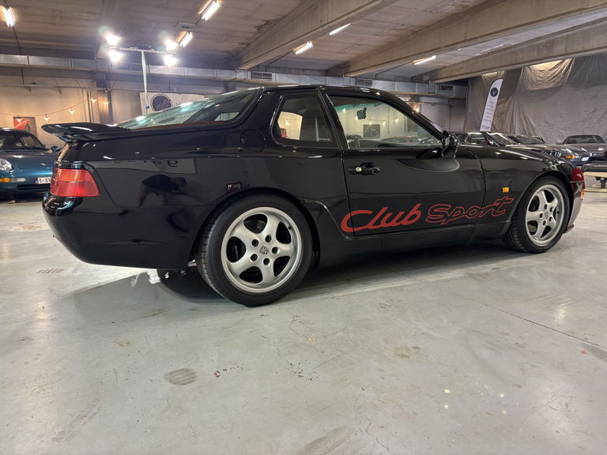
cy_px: 228
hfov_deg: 67.3
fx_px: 456
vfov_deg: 53.1
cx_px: 304
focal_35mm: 26
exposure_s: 1/50
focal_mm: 5.96
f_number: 1.6
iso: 250
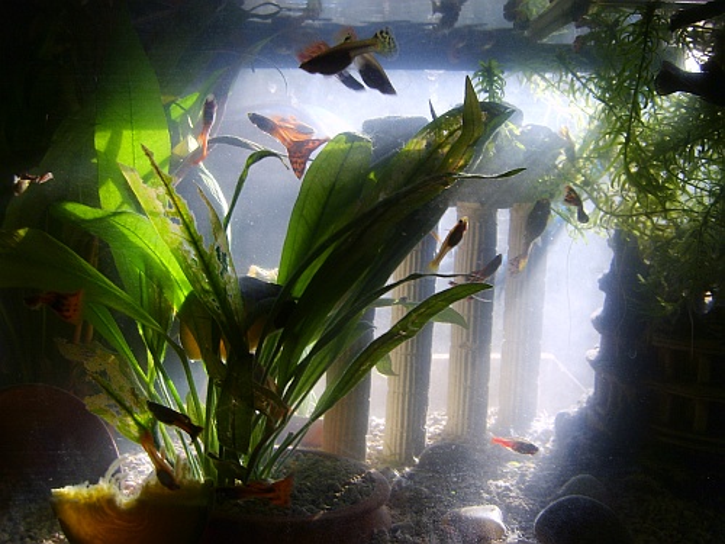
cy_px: 272
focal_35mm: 35
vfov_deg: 40.7
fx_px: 733
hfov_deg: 52.6
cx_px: 362
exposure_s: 1/60
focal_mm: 5.8
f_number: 2.8
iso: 50
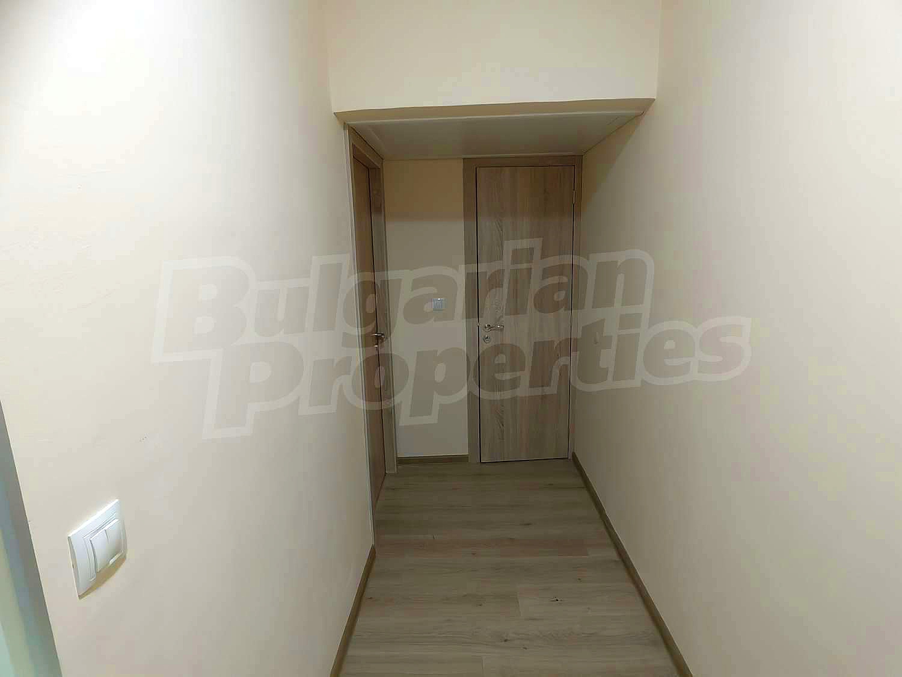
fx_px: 469
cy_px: 338
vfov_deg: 71.6
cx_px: 451
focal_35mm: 18
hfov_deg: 87.8
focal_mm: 1.68
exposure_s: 1/50
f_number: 2.2
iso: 400
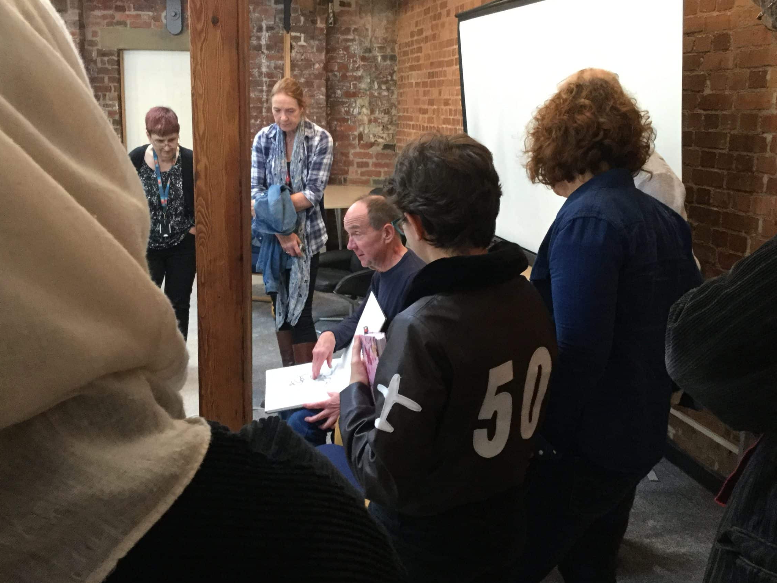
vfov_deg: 40.7
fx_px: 786
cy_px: 263
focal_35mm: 35
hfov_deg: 52.6
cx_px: 376
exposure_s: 1/17
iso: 200
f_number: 2.4
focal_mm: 3.3
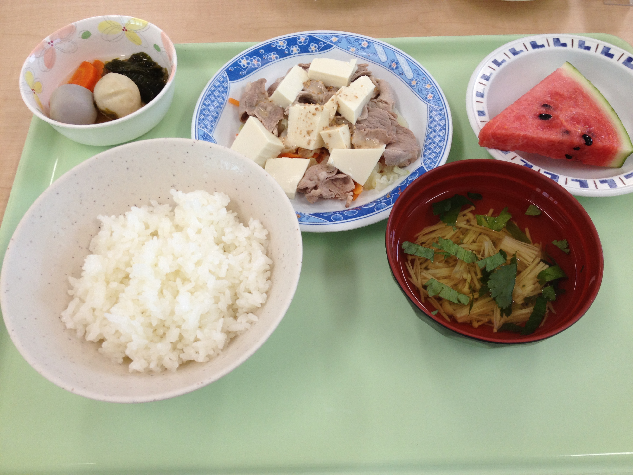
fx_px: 640
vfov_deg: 40.7
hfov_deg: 52.6
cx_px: 316
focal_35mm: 35
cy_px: 238
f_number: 2.4
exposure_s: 1/60
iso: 64
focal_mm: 4.28
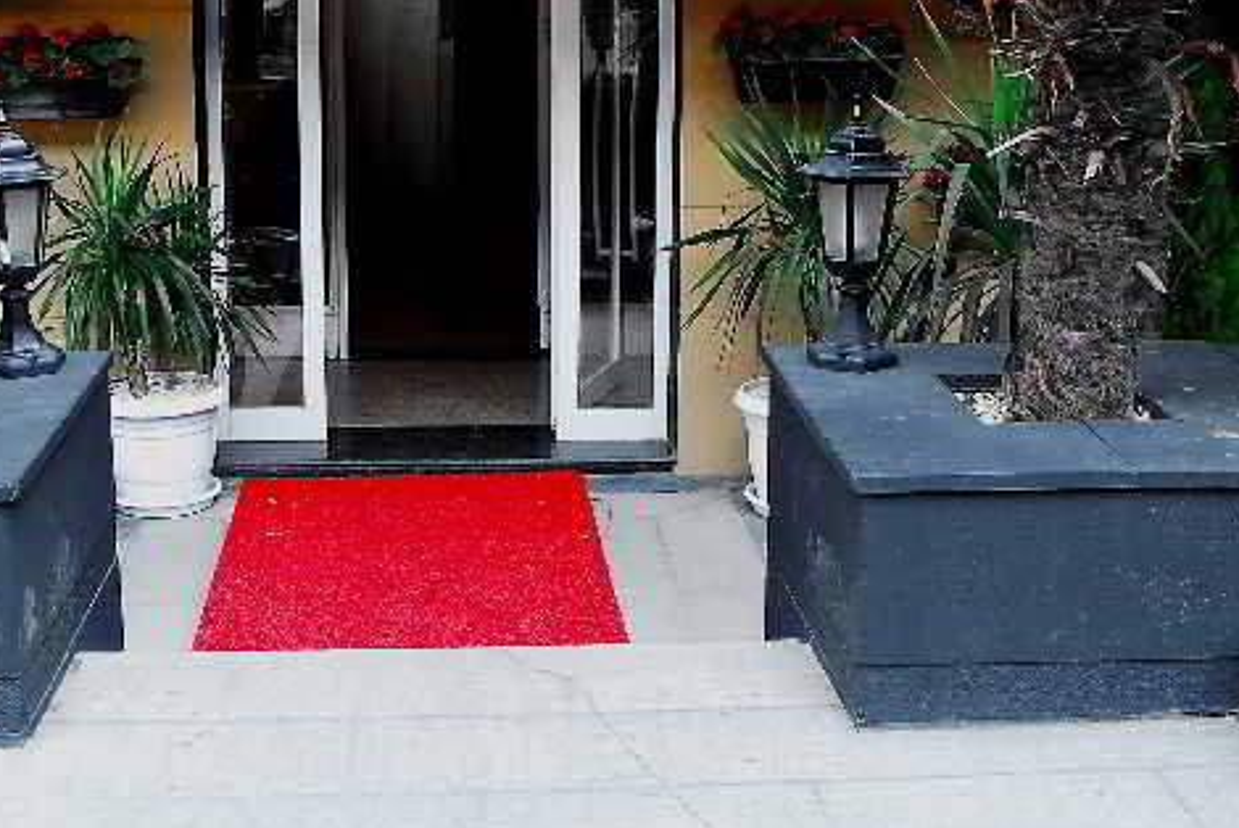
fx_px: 1584
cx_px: 361
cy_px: 280
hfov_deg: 41.8
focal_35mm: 46
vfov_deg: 29.1
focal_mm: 18
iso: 400
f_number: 5.6
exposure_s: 1/60
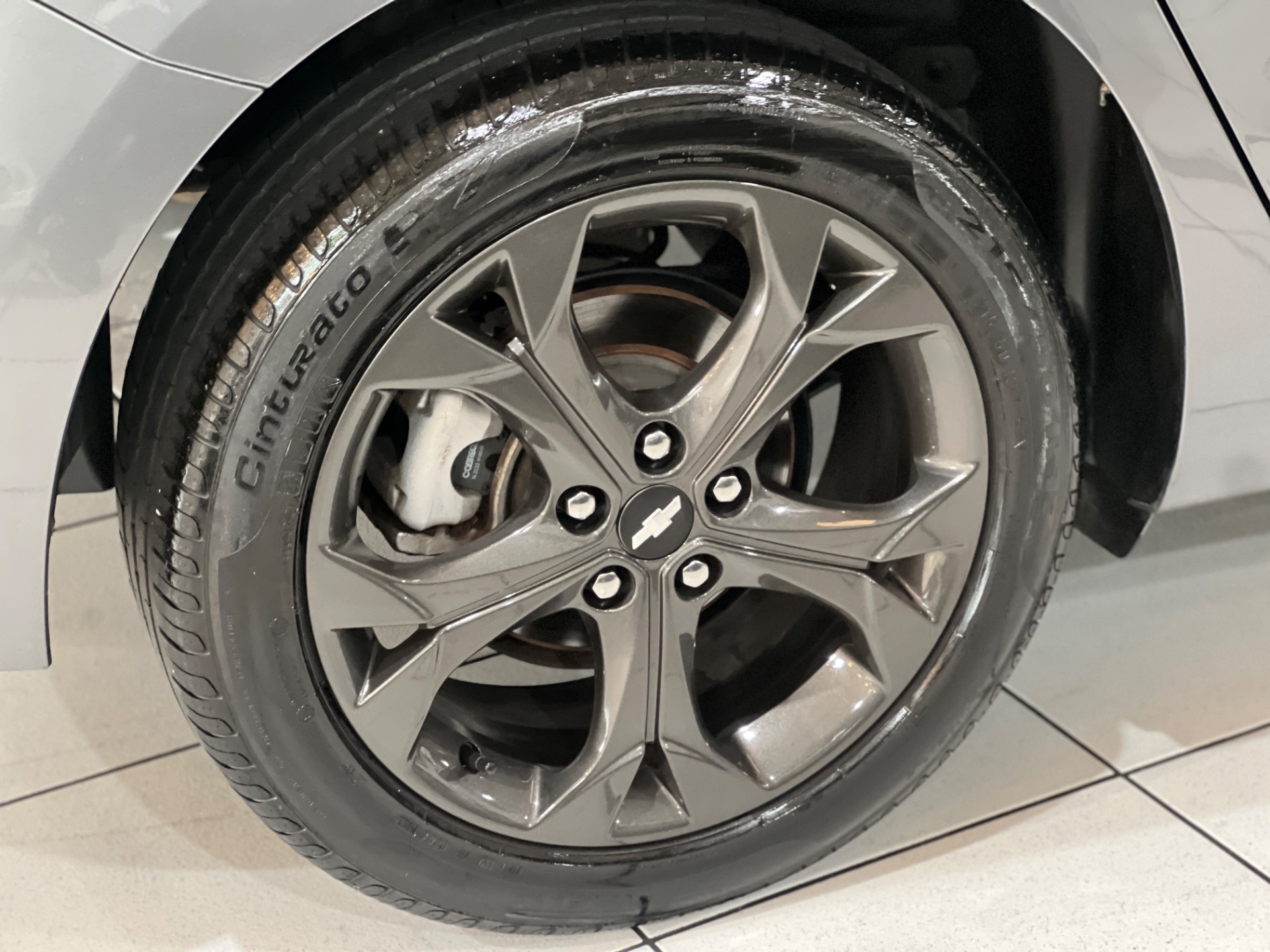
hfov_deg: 25.3
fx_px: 2825
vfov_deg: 19.1
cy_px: 476
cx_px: 635
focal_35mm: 77
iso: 640
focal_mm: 9
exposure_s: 1/15
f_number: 2.8
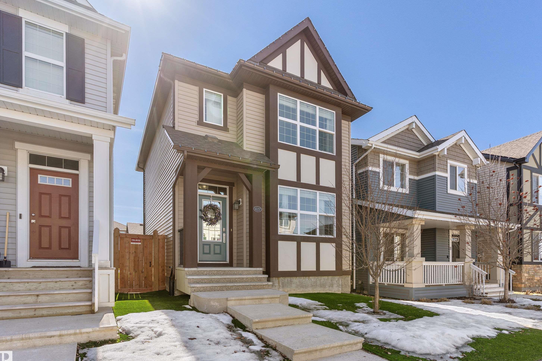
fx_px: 271
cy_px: 185
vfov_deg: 67.4
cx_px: 281
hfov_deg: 90.0
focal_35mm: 18
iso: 200
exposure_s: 1/350
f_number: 5.6
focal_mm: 17
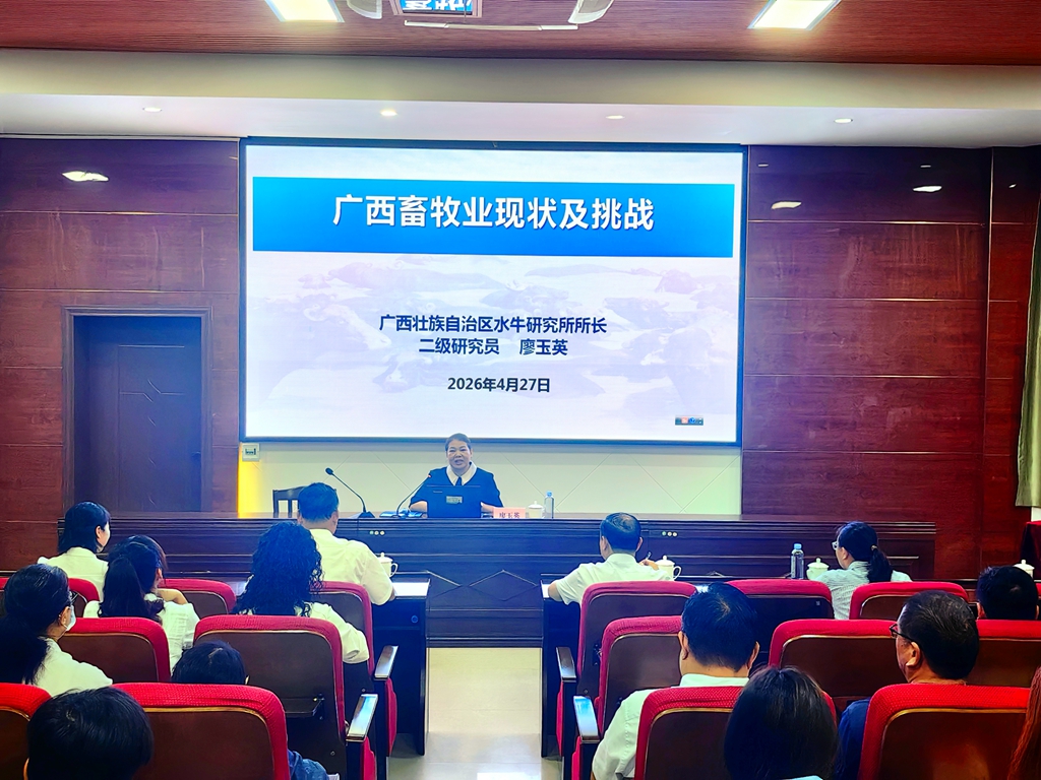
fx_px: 1263
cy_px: 390
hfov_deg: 44.8
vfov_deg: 34.3
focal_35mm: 42
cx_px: 520
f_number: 2
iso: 80
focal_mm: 5.75
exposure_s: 1/120
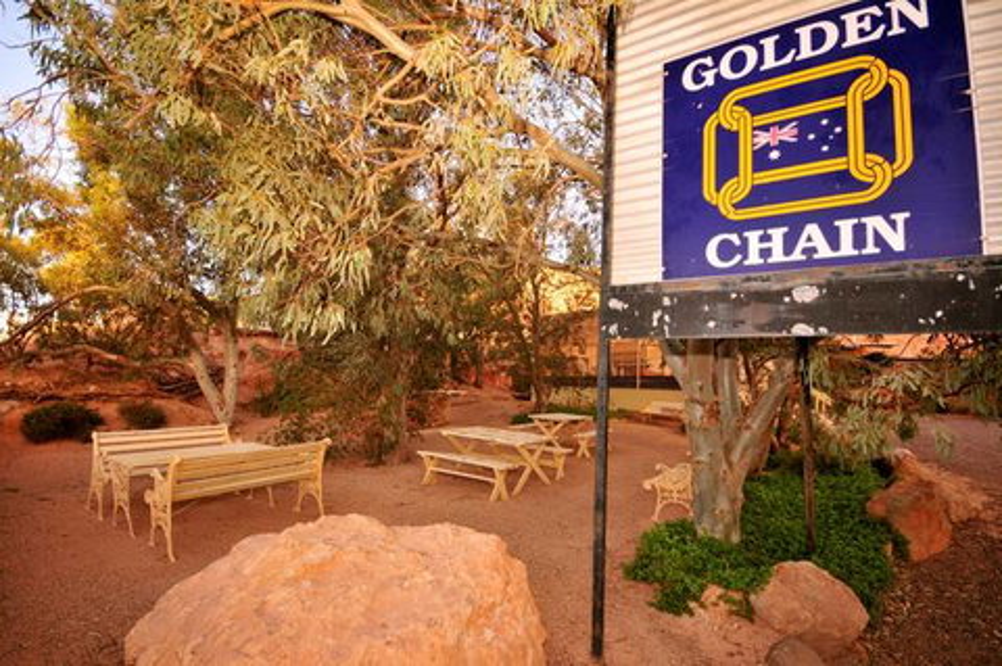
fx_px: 417
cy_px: 333
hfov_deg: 100.4
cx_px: 501
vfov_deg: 77.2
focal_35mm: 15
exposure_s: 1/160
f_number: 5
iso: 250
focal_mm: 10
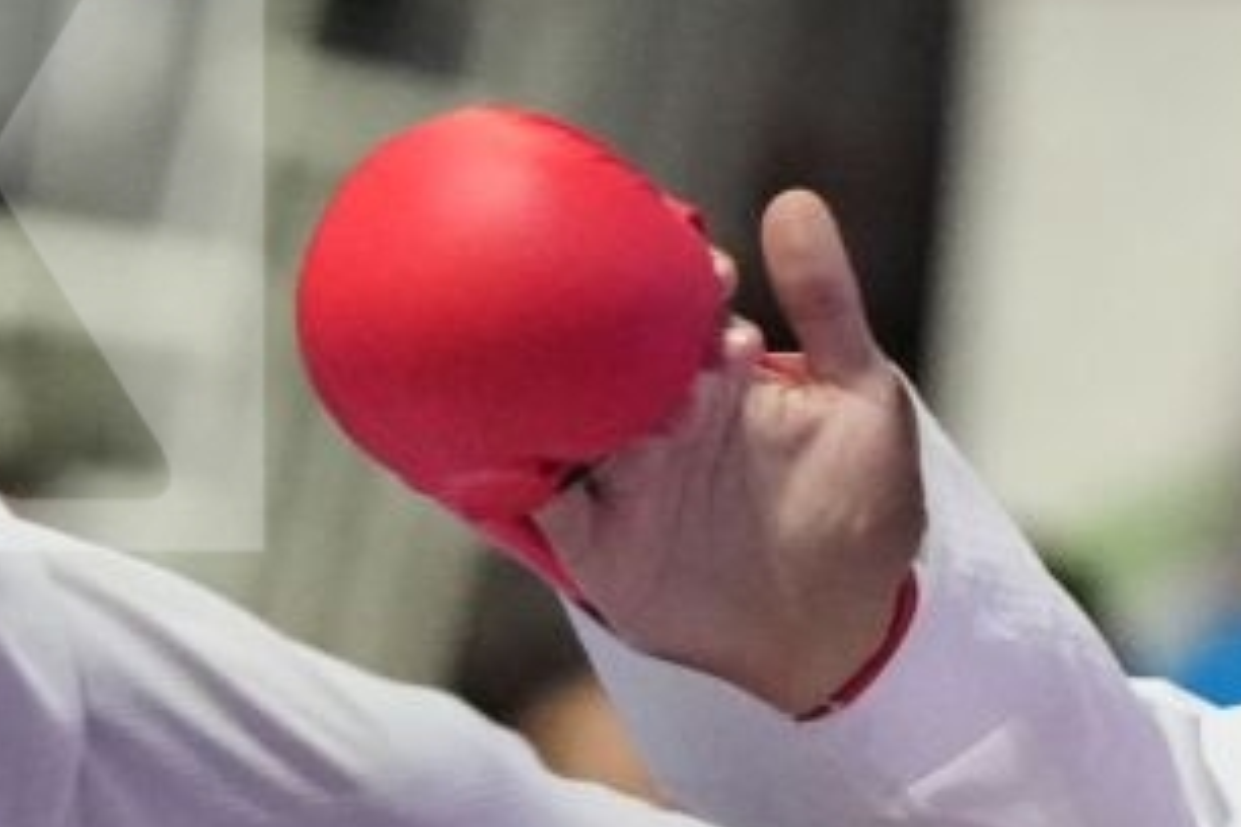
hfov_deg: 2.3
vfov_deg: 1.5
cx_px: -114
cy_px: 1618
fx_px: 30609
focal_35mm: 888
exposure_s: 1/800
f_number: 2.8
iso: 10000
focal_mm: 151
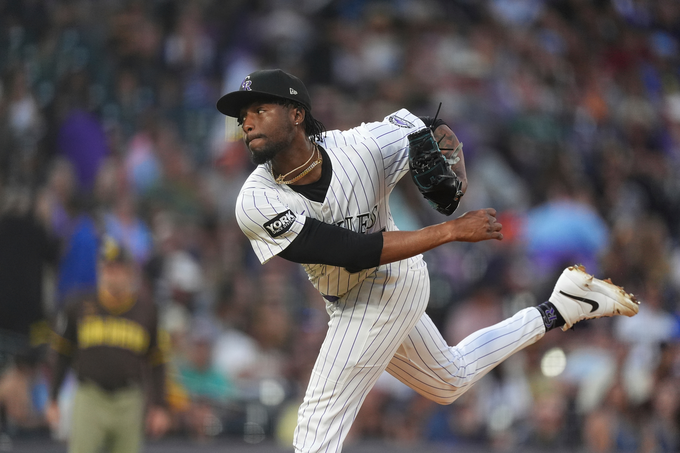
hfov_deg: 3.4
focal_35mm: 600
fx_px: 11332
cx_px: 340
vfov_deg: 2.3
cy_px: 226
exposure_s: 1/1600
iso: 4000
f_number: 4
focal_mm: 600
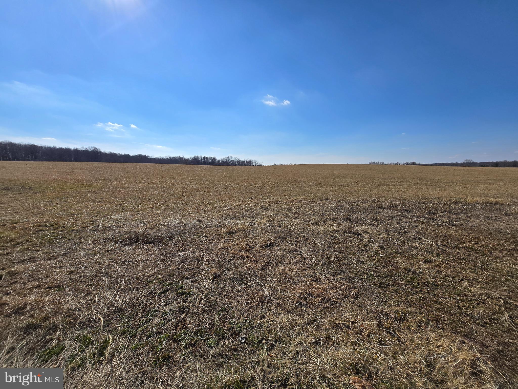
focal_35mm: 13
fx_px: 195
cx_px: 259
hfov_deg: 106.2
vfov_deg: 89.9
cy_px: 194
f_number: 2.2
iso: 25
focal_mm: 1.7
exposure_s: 1/2289
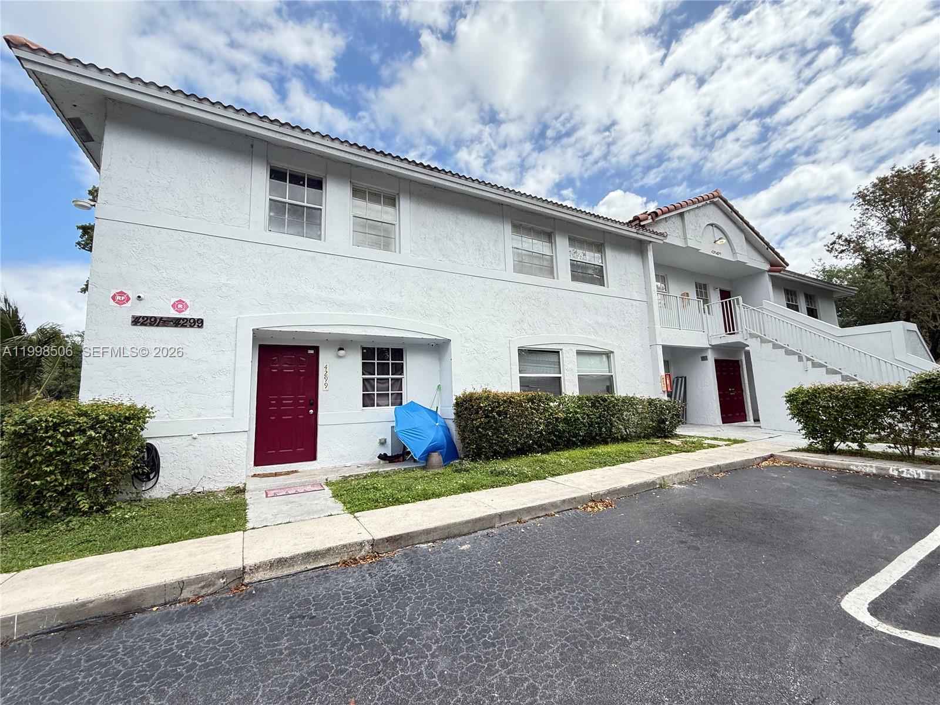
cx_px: 470
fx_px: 380
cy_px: 352
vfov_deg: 85.7
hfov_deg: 102.1
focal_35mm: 14
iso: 64
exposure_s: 1/853
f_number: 2.2
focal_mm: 2.22
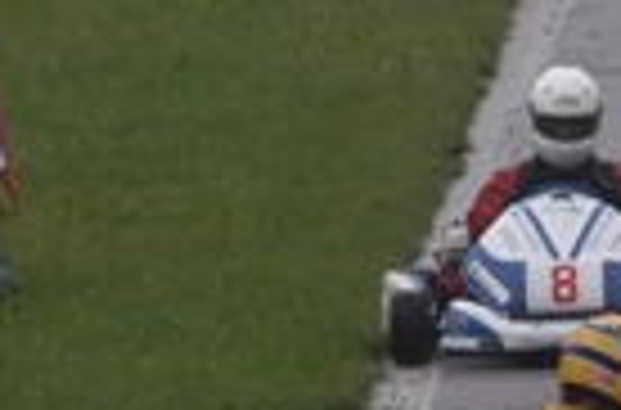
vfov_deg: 0.8
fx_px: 27712
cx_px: 785
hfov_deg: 1.3
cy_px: 340
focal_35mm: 1612
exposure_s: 1/640
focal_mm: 300
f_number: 7.1
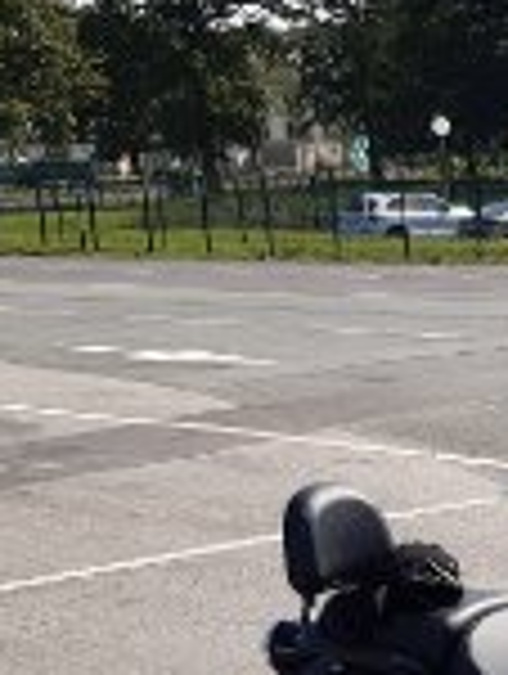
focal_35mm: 104
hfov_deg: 13.4
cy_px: 657
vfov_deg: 18.4
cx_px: 787
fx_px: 2029
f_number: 1.7
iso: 40
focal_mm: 3.92
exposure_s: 1/1739
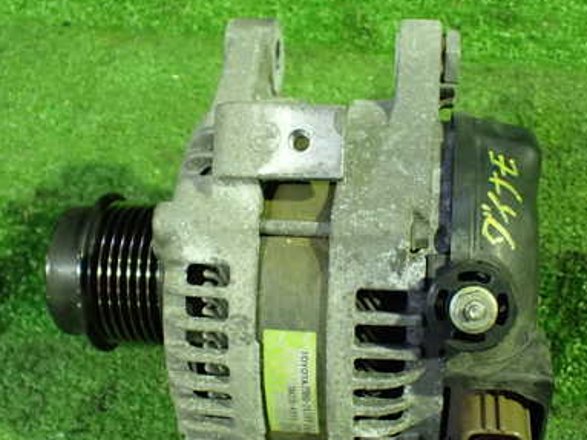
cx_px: 334
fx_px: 797
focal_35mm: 47
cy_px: 273
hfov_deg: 40.4
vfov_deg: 30.7
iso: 800
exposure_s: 1/40
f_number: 2.3
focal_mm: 5.4
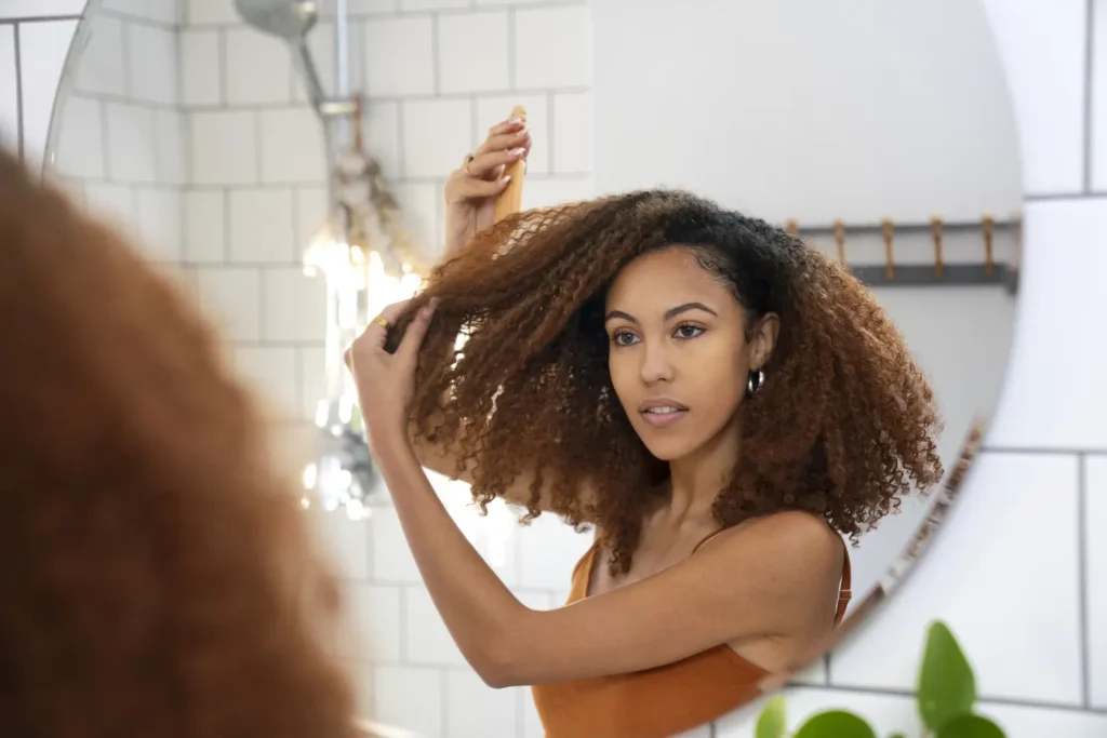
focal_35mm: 57
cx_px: 554
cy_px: 369
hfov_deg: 35.0
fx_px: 1753
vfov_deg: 23.8
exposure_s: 1/160
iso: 500
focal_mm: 57
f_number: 3.2
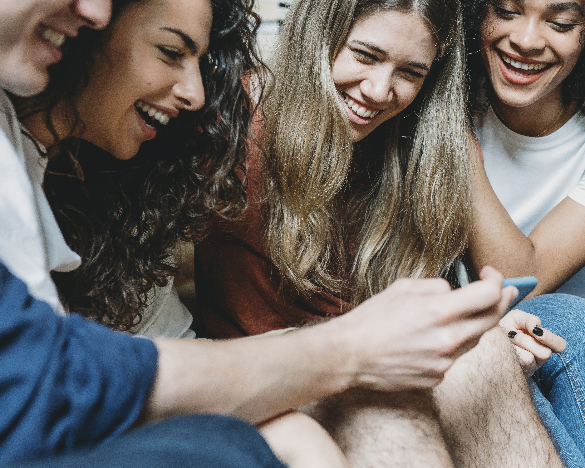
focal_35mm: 62
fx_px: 1073
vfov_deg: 24.6
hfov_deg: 30.0
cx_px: 430
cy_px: 219
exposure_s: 1/125
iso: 1600
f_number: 2.8
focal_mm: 35
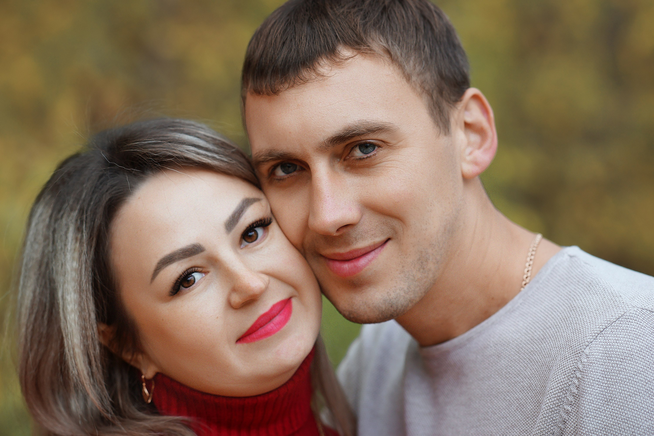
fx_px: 2452
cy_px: 218
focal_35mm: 135
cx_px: 327
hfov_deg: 15.2
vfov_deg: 10.2
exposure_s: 1/320
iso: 320
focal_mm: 135
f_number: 4
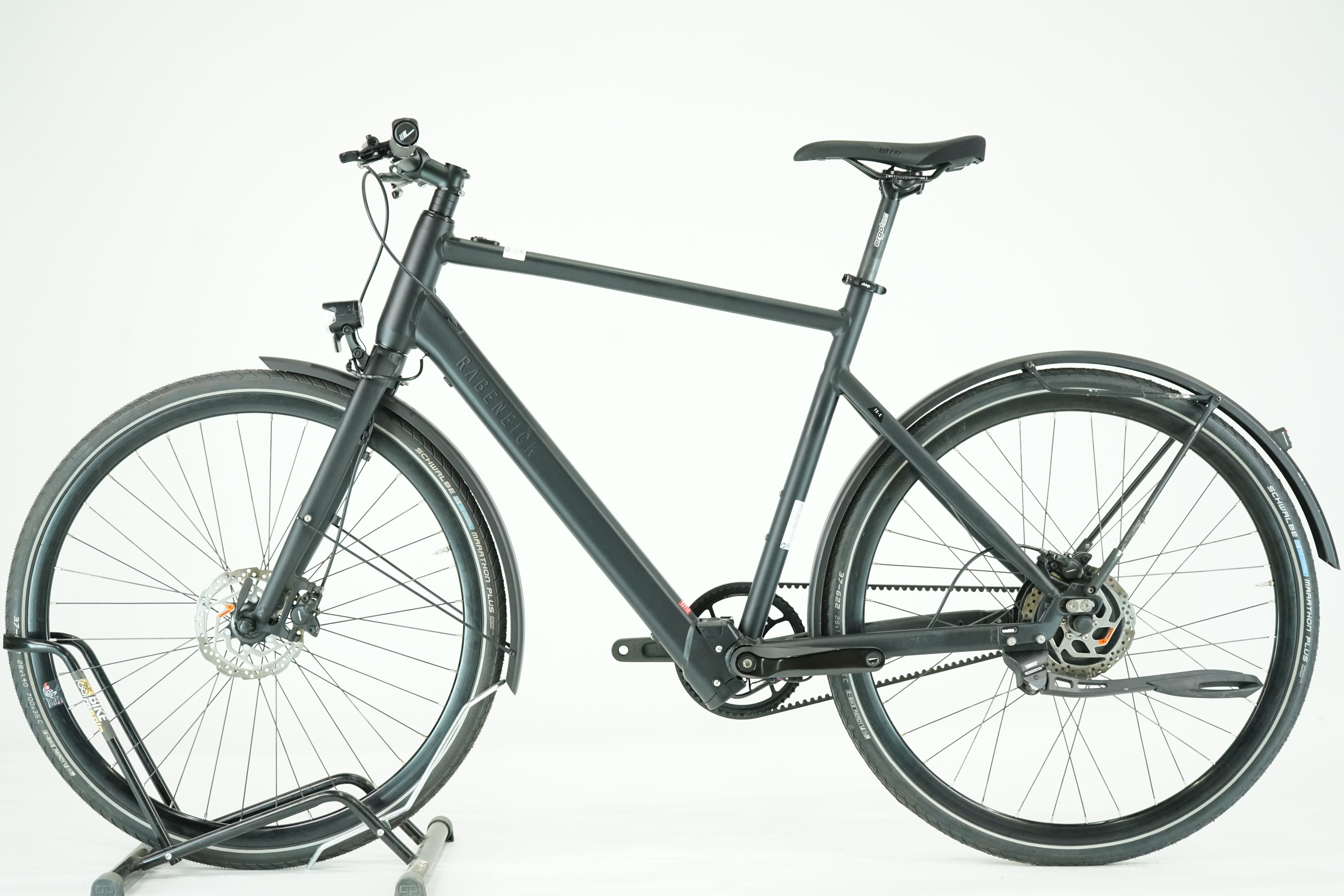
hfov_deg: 36.2
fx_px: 2053
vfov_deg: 24.6
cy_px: 448
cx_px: 672
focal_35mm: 55
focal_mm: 55
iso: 2500
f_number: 5
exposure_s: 1/200
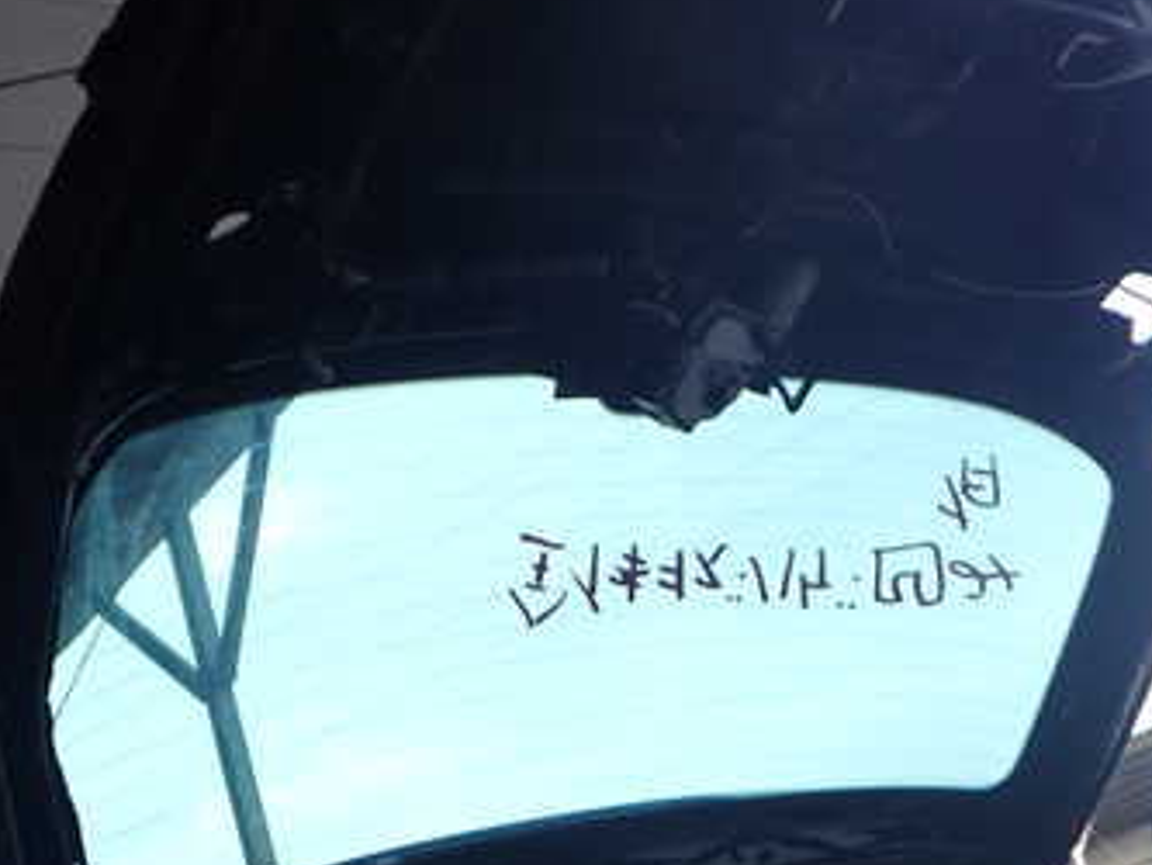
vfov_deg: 27.0
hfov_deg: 35.5
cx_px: 502
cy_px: 474
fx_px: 1798
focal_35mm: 54
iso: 100
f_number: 2.3
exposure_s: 1/125
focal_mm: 5.4
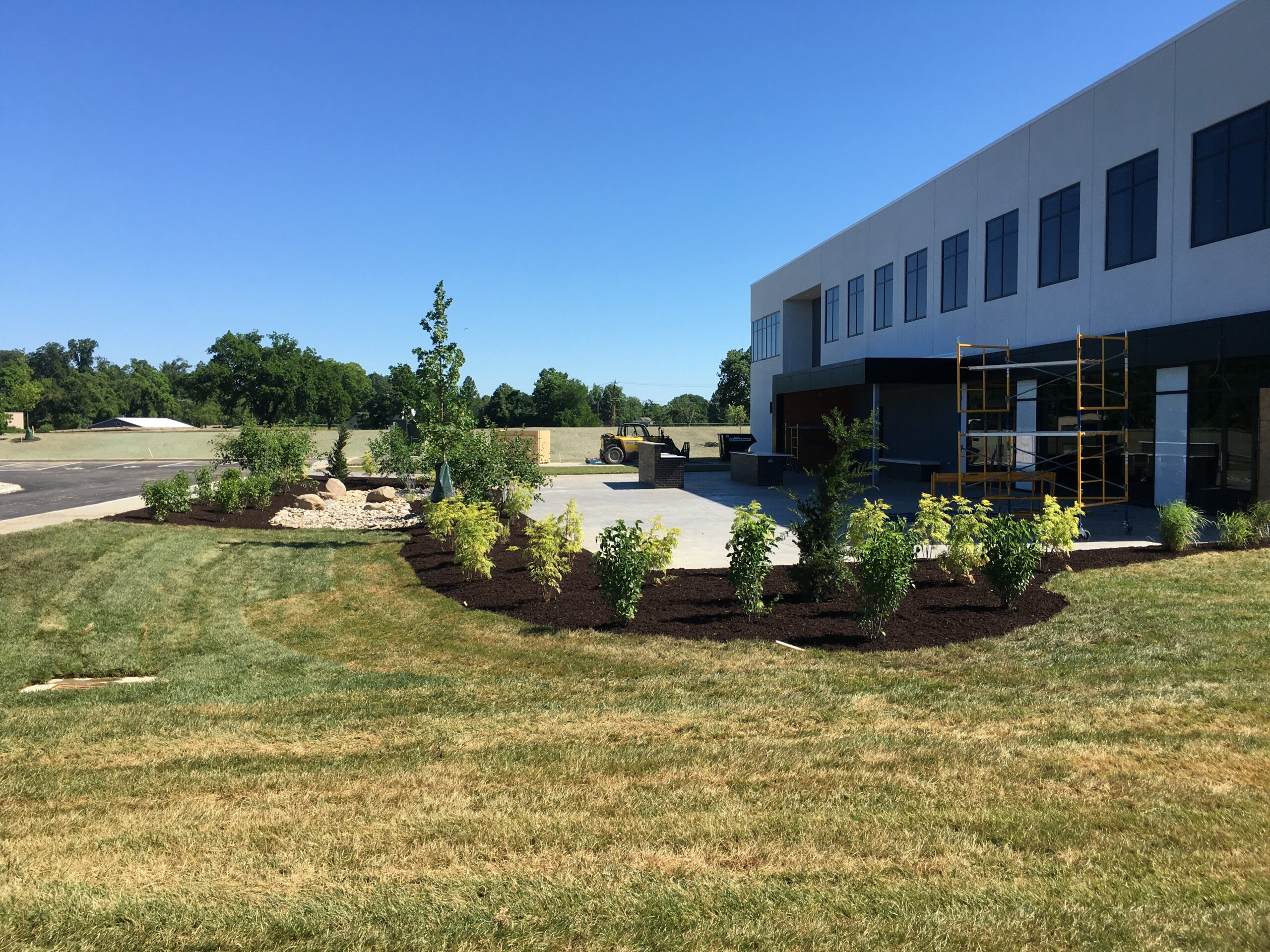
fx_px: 1064
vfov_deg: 48.2
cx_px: 635
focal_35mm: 29
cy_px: 476
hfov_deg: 61.7
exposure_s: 1/1350
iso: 25
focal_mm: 4.15
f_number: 2.2
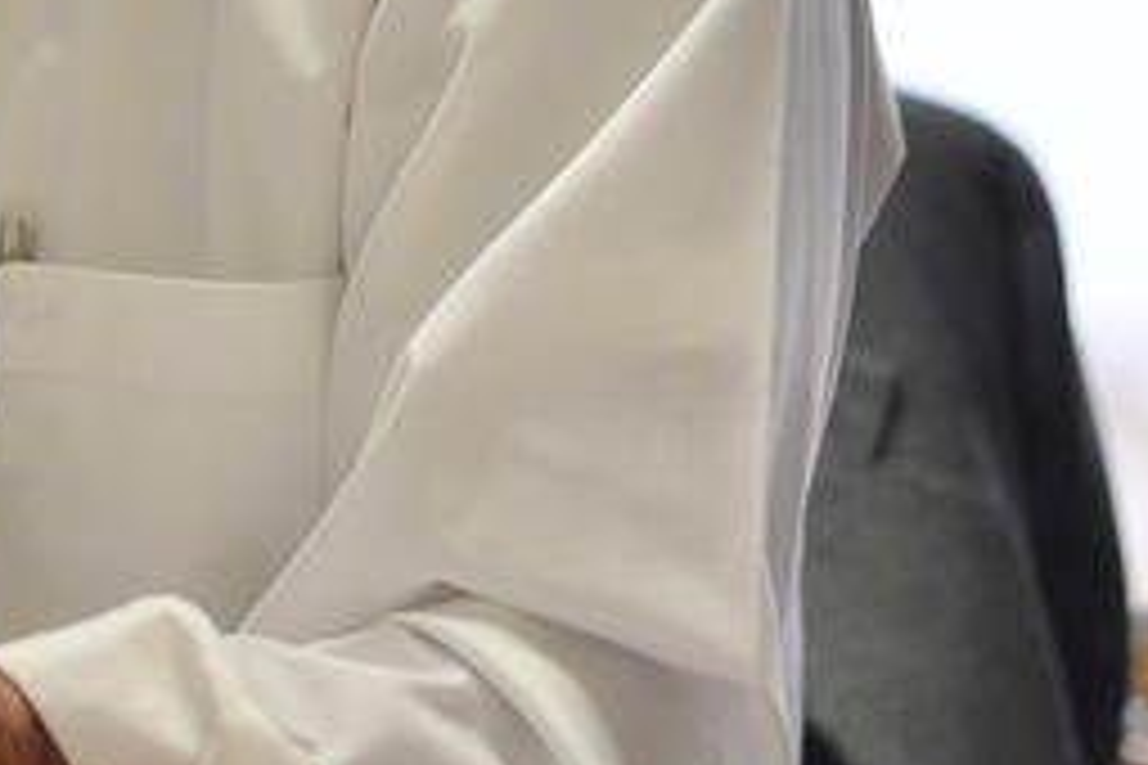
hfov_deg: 11.0
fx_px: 5867
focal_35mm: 184
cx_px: -252
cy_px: -502
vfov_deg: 7.3
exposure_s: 1/200
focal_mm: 50
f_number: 2.8
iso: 1250
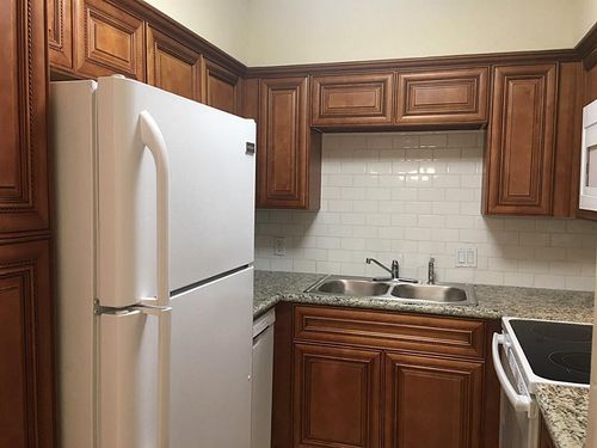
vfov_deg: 48.2
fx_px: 500
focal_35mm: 29
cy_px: 224
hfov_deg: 61.7
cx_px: 298
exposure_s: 1/15
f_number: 2.2
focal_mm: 4.15
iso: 32
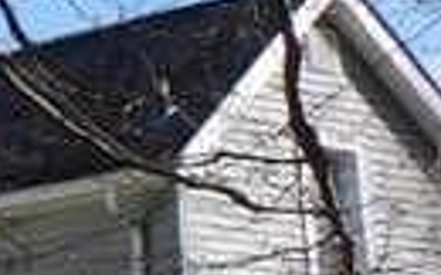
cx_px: -1130
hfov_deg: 8.0
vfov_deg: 6.5
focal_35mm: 200
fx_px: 2402
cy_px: 146
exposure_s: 1/1600
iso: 125
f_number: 3.8
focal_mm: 4.3
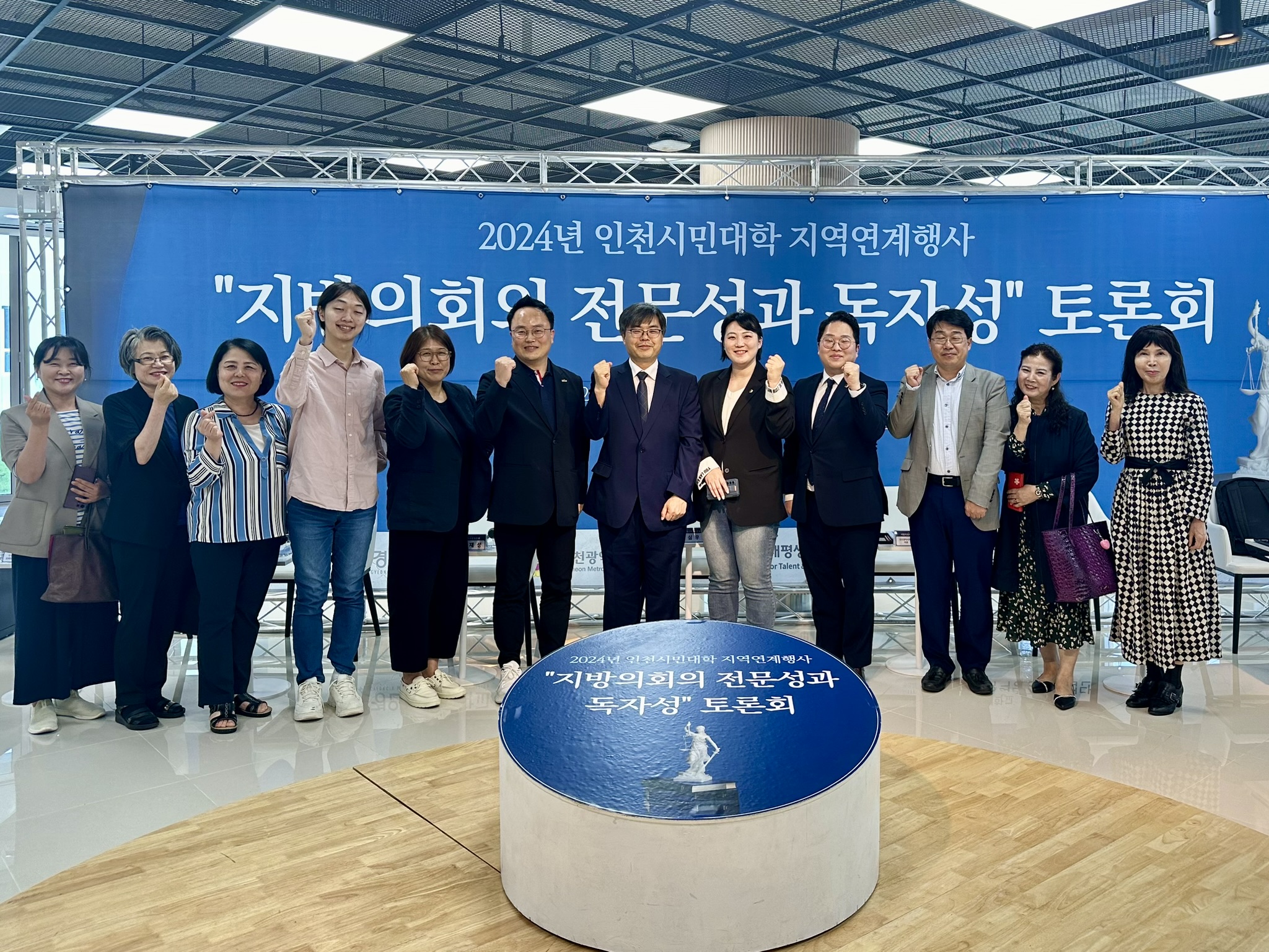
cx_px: 634
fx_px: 880
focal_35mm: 24
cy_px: 476
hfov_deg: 71.6
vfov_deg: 56.8
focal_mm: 6.86
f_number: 1.78
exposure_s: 1/120
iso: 100
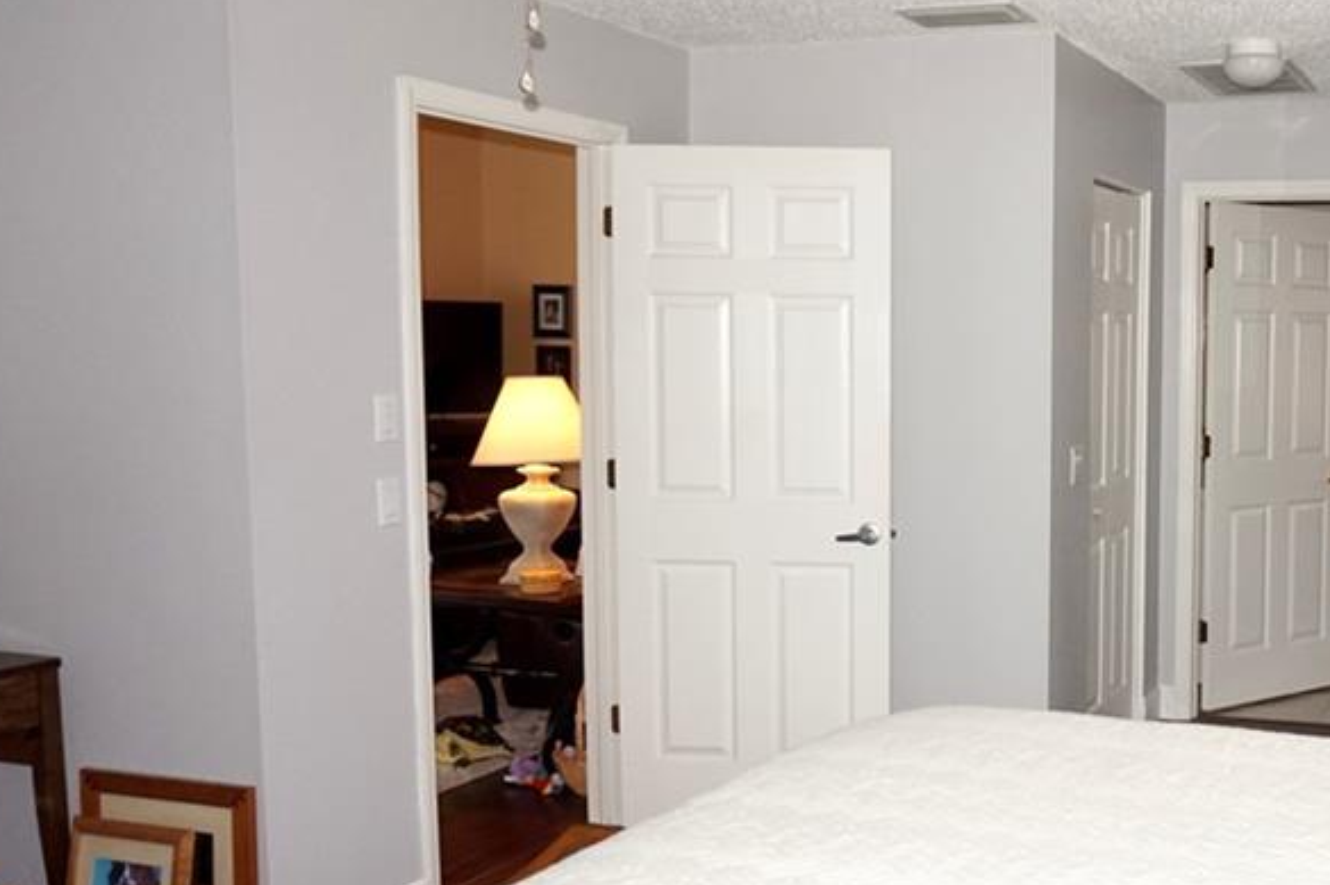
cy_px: 505
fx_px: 1550
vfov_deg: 31.8
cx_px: 1130
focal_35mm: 42
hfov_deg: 43.4
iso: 800
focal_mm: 16
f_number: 3.5
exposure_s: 1/160
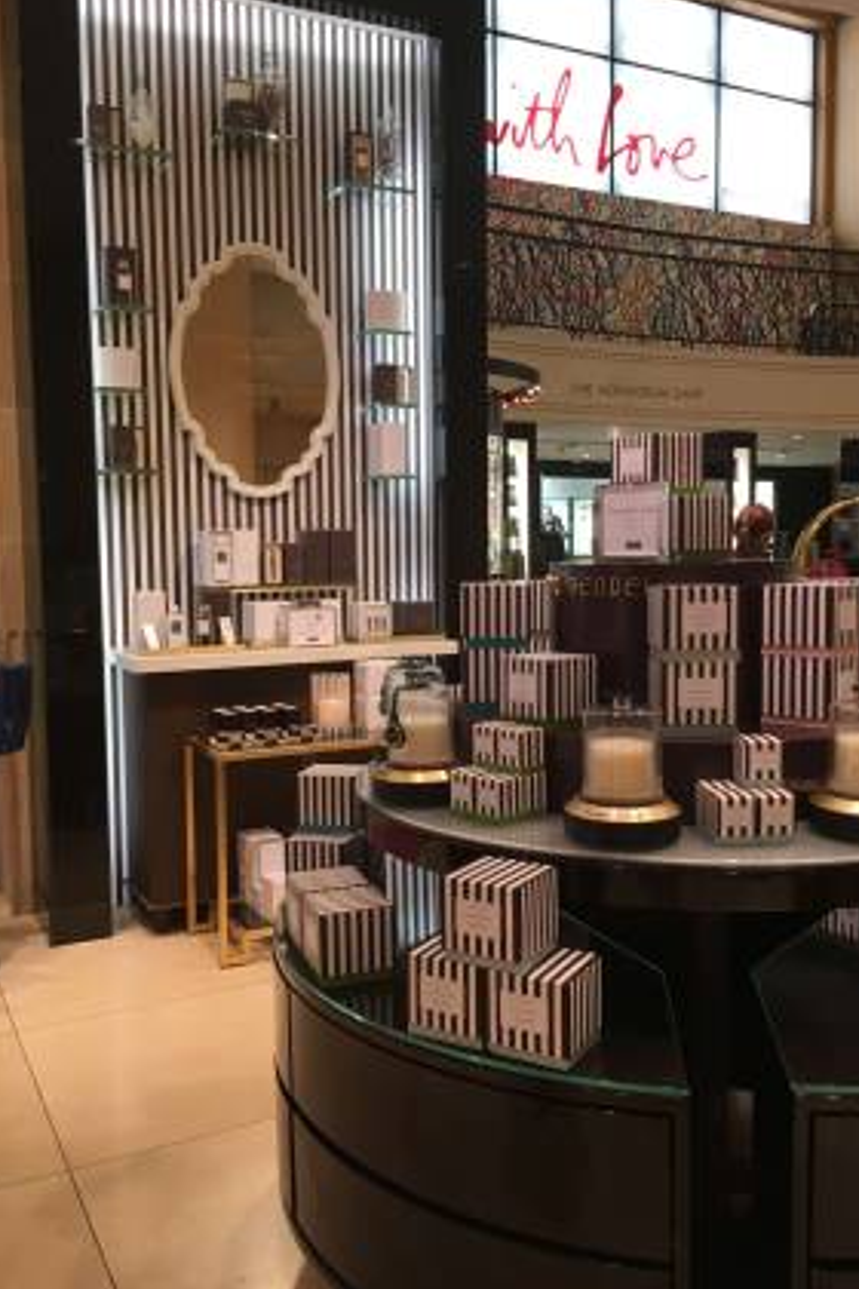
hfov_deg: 42.3
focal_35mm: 31
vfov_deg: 60.3
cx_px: 423
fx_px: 1109
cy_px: 629
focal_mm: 4.15
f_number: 2.2
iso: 32
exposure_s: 1/30
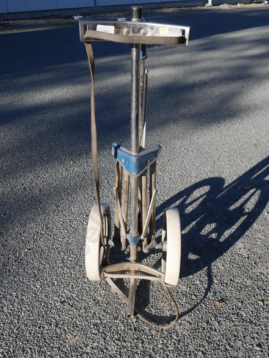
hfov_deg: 41.8
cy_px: 179
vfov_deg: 53.9
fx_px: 352
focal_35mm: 34
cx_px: 134
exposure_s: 1/320
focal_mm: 17
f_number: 7.1
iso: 200
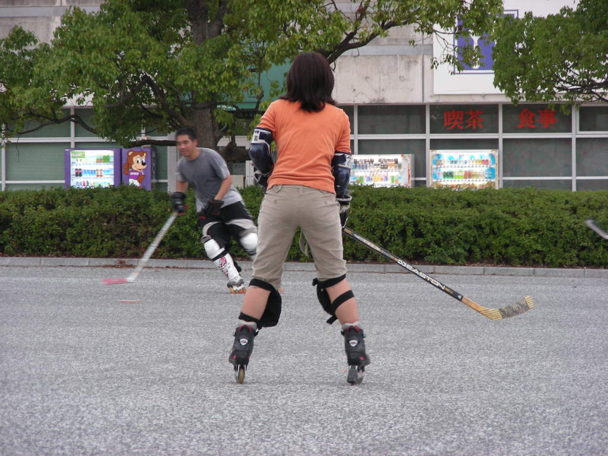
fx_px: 4040
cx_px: 304
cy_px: 228
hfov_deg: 8.6
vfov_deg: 6.5
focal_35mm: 230
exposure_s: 1/60
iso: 125
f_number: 3.5
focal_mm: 38.3
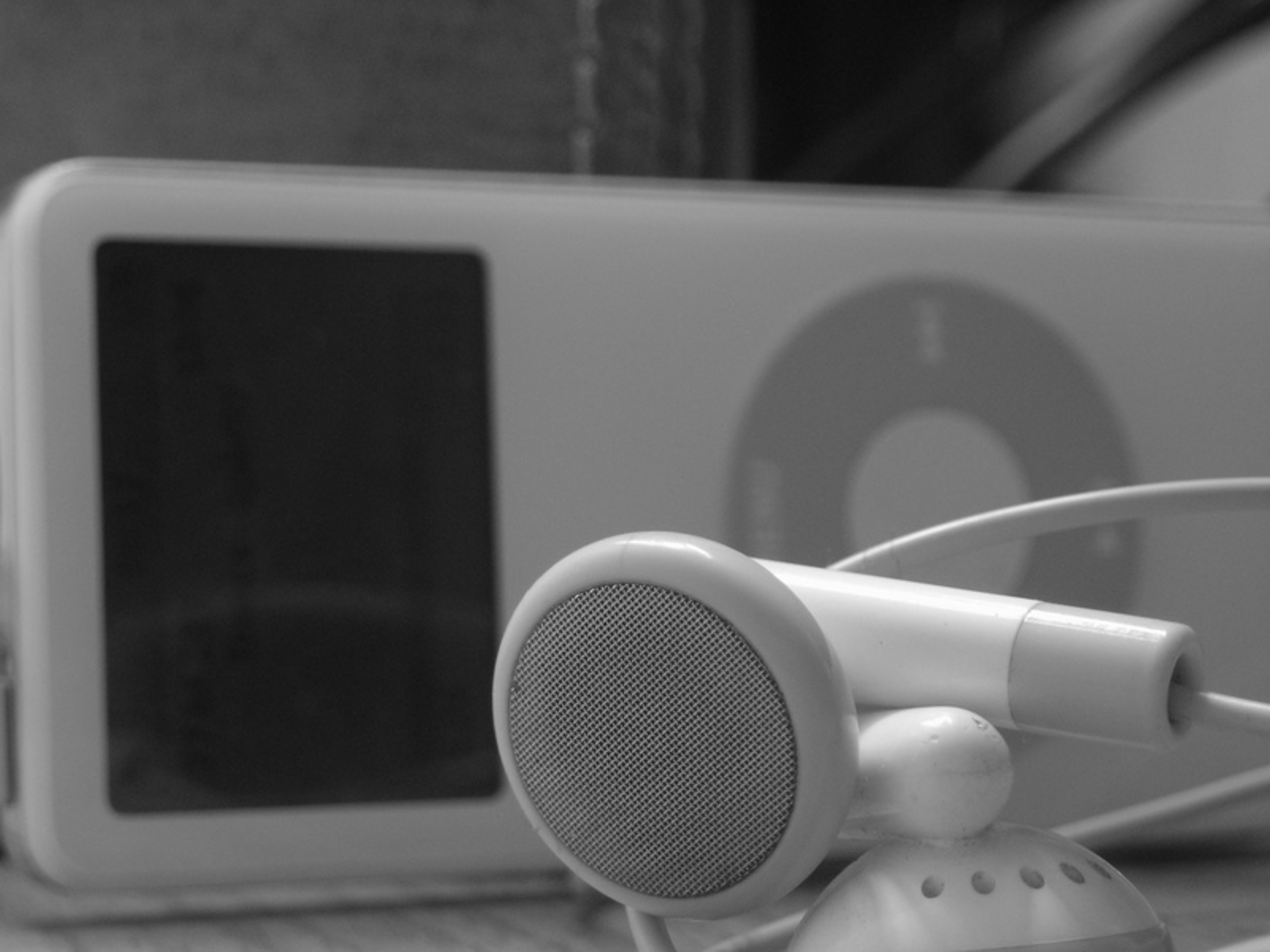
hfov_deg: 17.0
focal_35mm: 116
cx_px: 635
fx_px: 4256
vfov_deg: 12.8
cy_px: 476
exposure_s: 1/2
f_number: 5.3
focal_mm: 19.2
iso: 200
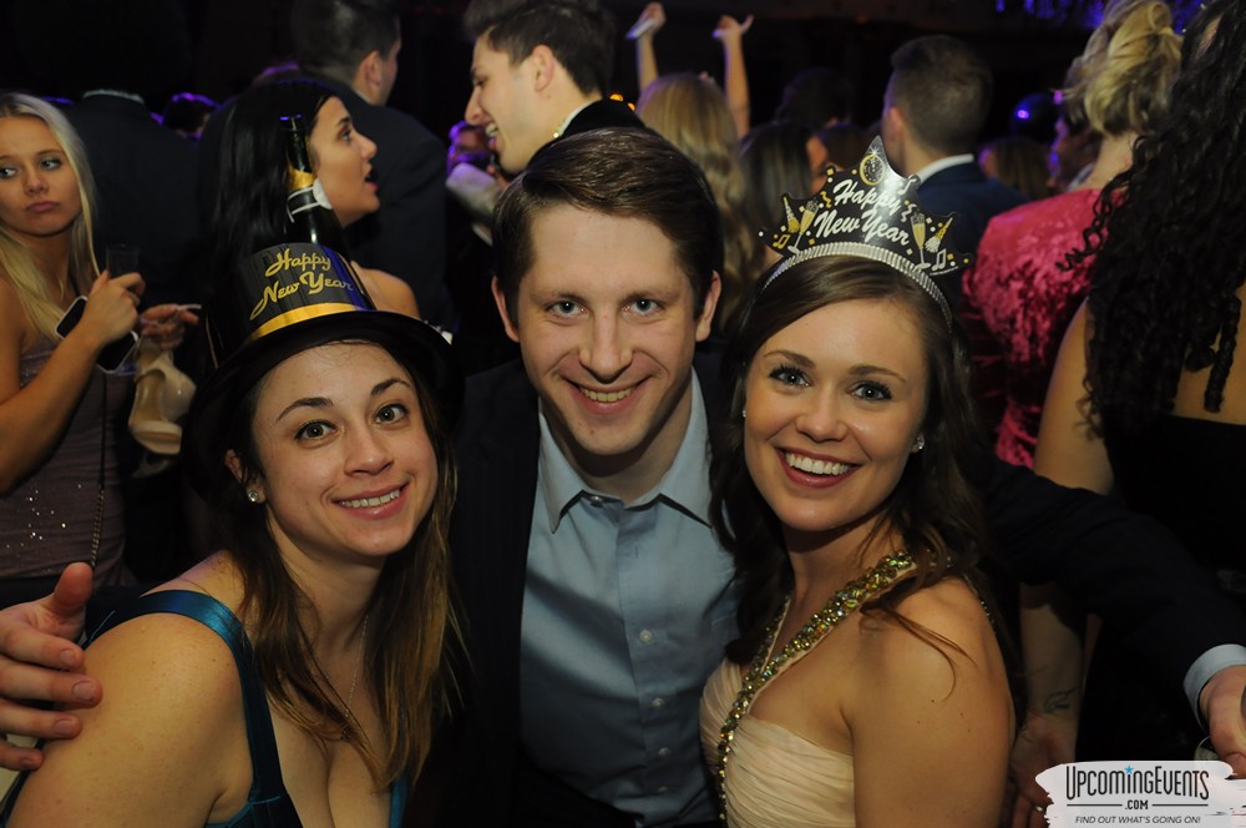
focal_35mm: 39
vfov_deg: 34.1
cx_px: 623
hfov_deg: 49.6
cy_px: 414
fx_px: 1348
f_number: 4.5
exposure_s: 1/60
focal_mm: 26
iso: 800
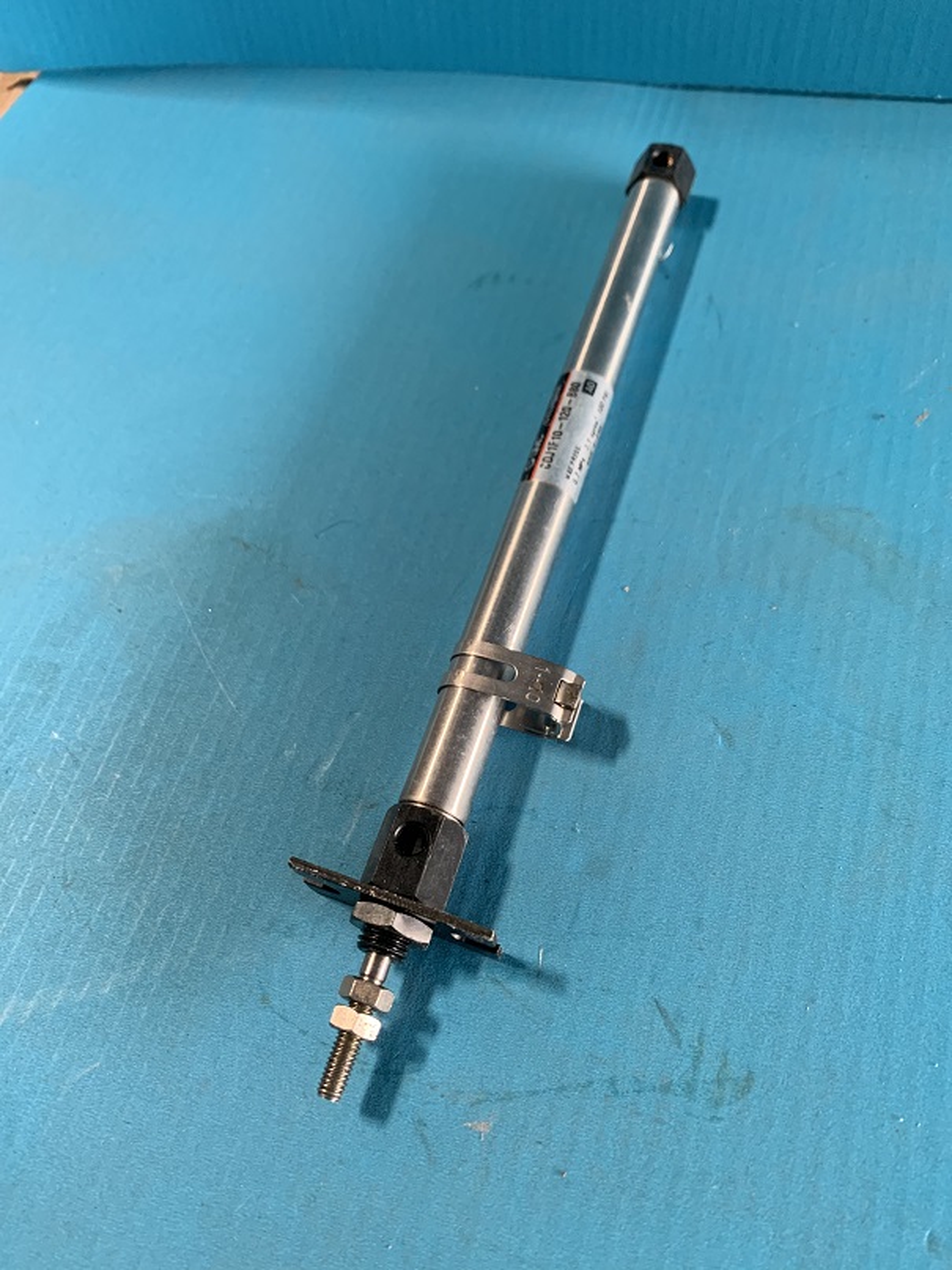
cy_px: 635
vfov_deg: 67.3
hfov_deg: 53.1
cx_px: 476
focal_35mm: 26
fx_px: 954
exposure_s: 1/60
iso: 160
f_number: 1.8
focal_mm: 4.25
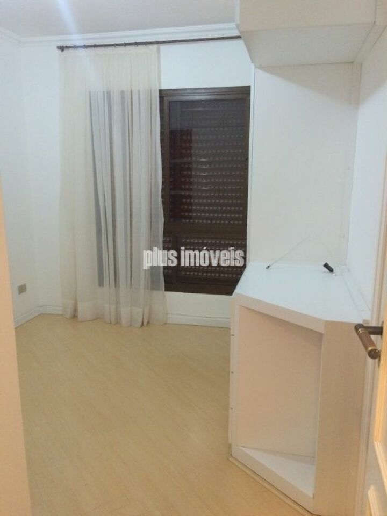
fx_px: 432
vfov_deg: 61.7
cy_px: 258
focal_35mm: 29
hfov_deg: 48.2
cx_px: 194
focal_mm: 4.15
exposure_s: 1/30
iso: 320
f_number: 2.2
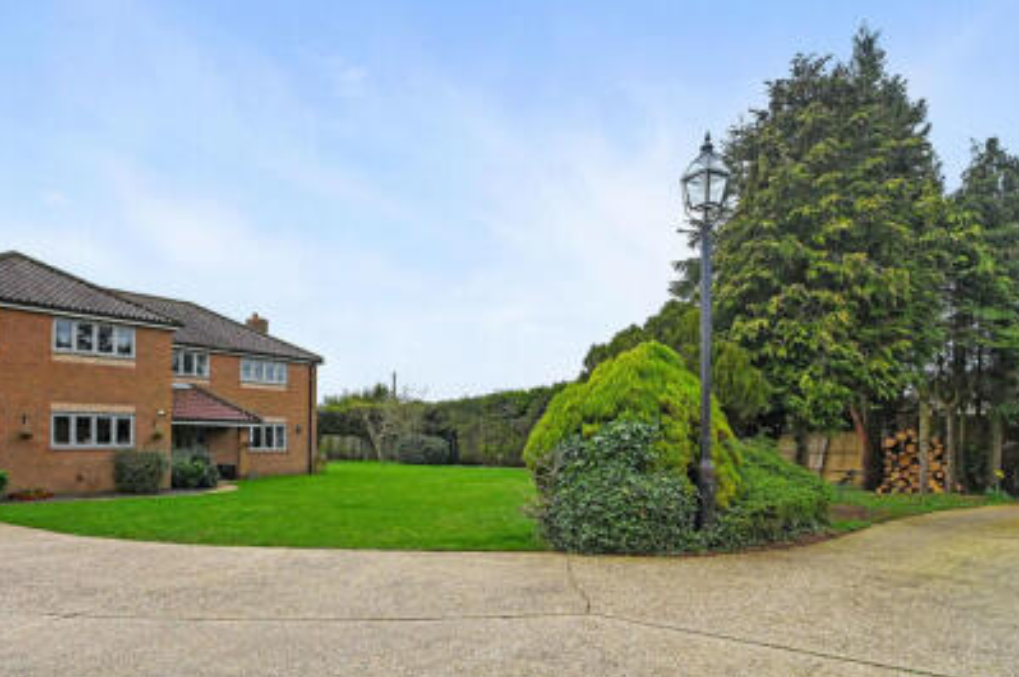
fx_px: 650
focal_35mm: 23
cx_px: 381
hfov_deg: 74.8
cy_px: 409
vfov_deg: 54.6
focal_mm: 14
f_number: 8
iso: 500
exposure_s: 1/500
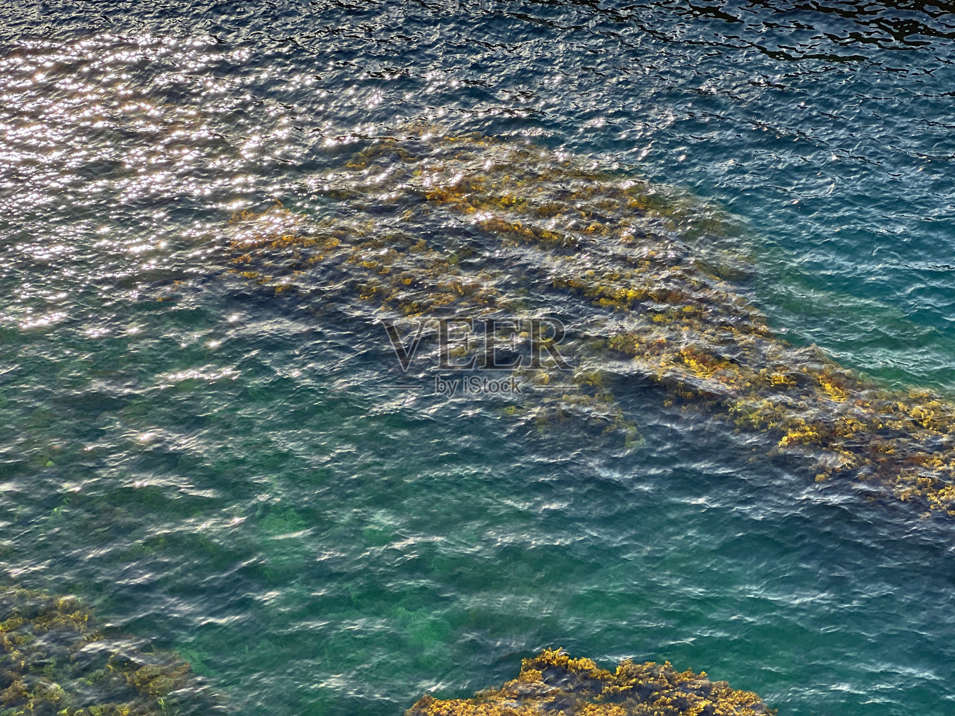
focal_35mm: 77
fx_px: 2124
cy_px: 358
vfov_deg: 19.1
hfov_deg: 25.3
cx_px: 478
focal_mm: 9
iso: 40
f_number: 2.8
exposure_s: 1/153
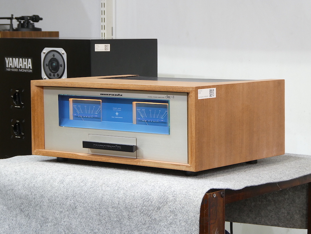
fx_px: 880
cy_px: 117
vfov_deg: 15.1
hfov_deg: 20.0
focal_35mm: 98
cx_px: 156
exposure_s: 1/8
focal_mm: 17.5
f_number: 5
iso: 200
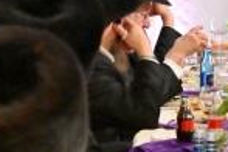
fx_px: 2077
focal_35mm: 328
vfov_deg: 4.1
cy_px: -173
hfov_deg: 6.2
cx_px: 375
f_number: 4
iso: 1600
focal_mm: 47
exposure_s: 1/160
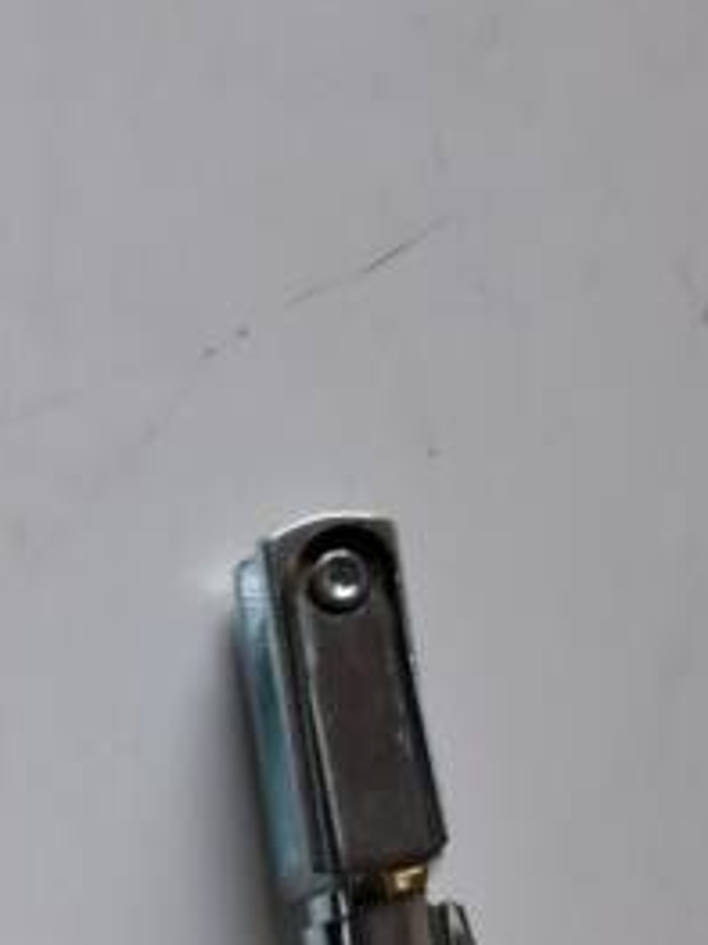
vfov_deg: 16.6
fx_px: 2866
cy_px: 1509
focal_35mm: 105
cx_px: -715
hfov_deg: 12.4
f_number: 1.8
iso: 250
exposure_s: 1/33
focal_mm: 5.54
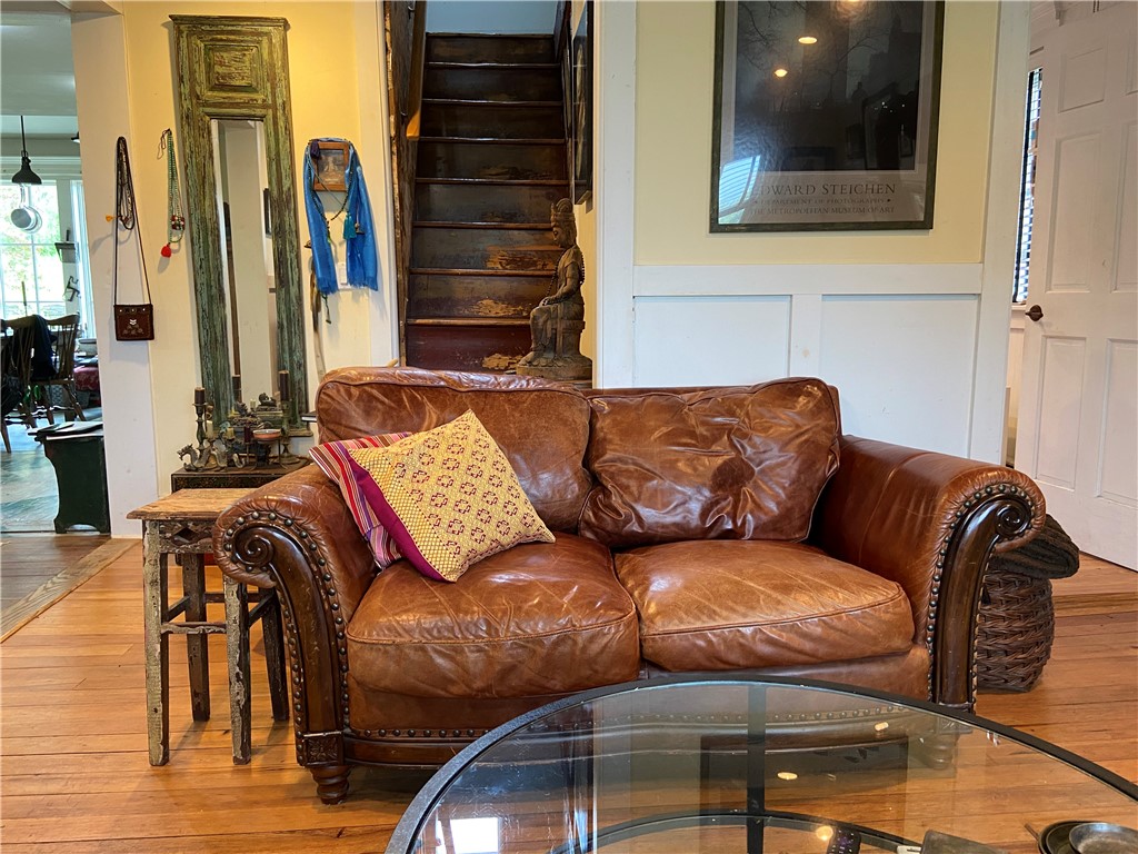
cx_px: 569
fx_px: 855
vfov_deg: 53.1
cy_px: 427
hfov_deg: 67.3
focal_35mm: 26
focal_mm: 4.25
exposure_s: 1/60
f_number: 1.8
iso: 250
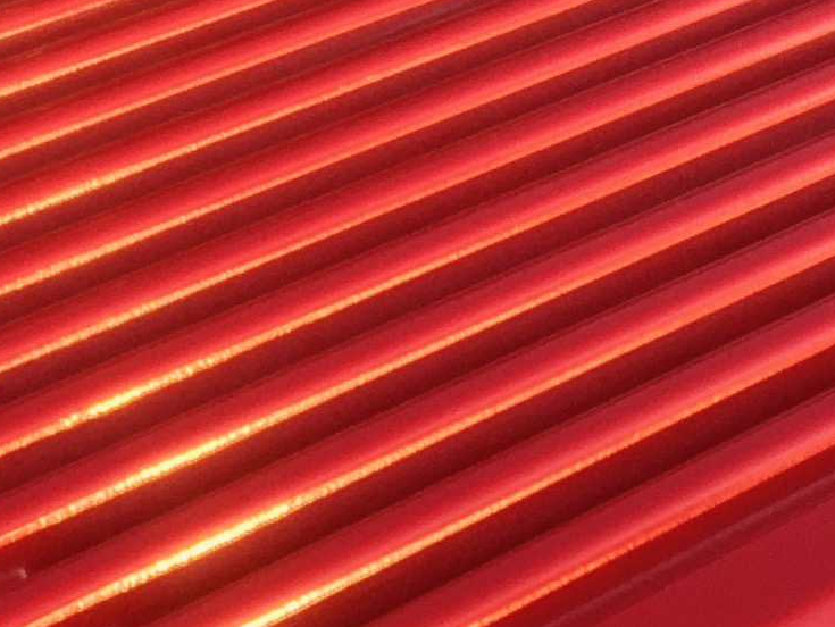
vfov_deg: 9.0
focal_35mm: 159
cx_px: 115
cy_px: -467
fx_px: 3837
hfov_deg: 12.3
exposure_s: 1/120
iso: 32
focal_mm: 4.15
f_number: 2.2
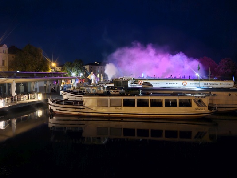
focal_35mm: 28
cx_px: 140
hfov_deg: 62.9
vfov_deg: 49.5
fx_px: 192
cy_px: 73
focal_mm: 5.4
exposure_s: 1/9.99
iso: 1600
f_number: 1.8
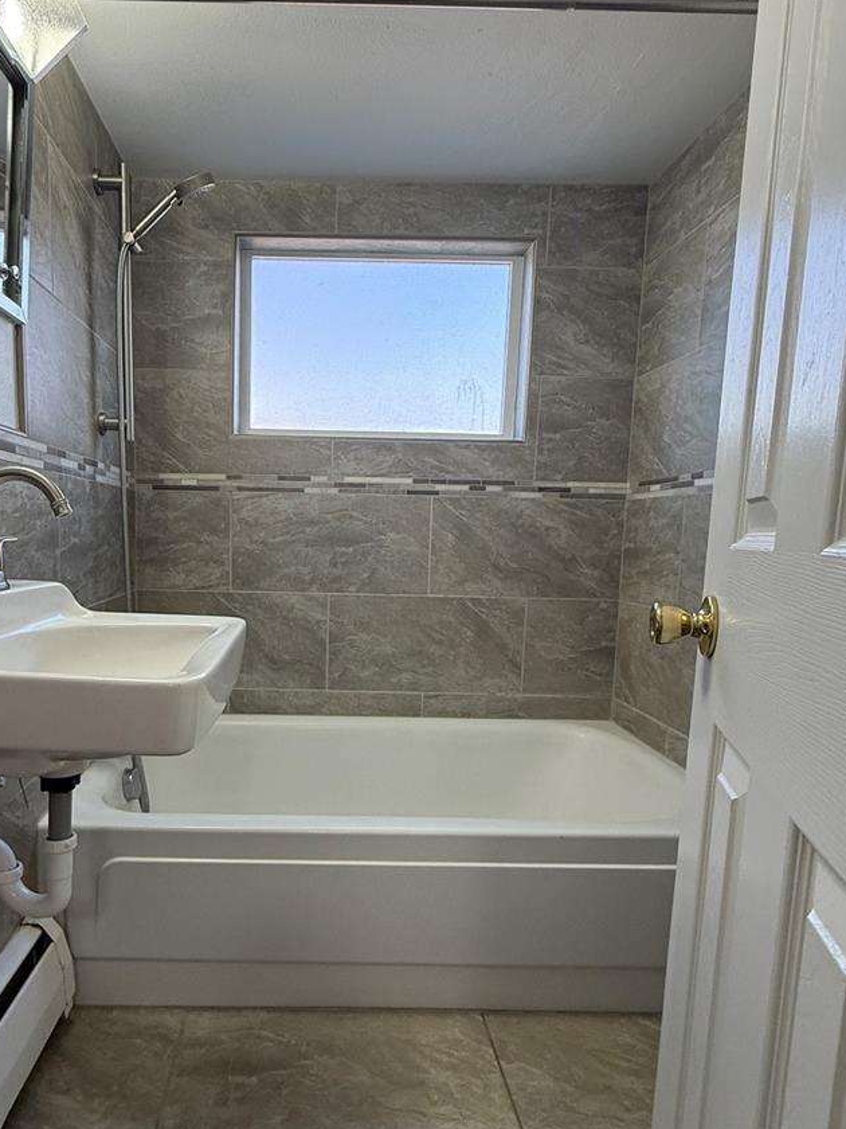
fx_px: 652
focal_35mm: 20
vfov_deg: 81.6
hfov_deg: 64.9
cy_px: 608
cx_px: 310
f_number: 2.2
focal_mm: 2.22
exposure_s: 1/120
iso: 125
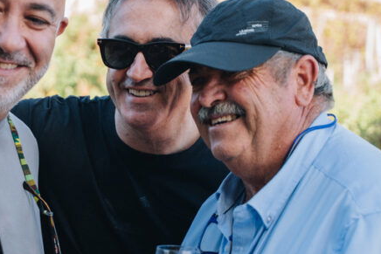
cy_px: 142
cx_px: 110
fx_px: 1146
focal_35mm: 108
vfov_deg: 12.7
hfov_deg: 18.8
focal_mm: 46.1
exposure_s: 1/1000
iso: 400
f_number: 2.8
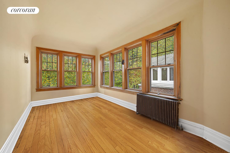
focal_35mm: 14
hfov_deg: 104.3
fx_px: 89
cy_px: 76
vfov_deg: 81.1
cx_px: 115
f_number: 11
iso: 400
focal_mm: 14
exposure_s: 3
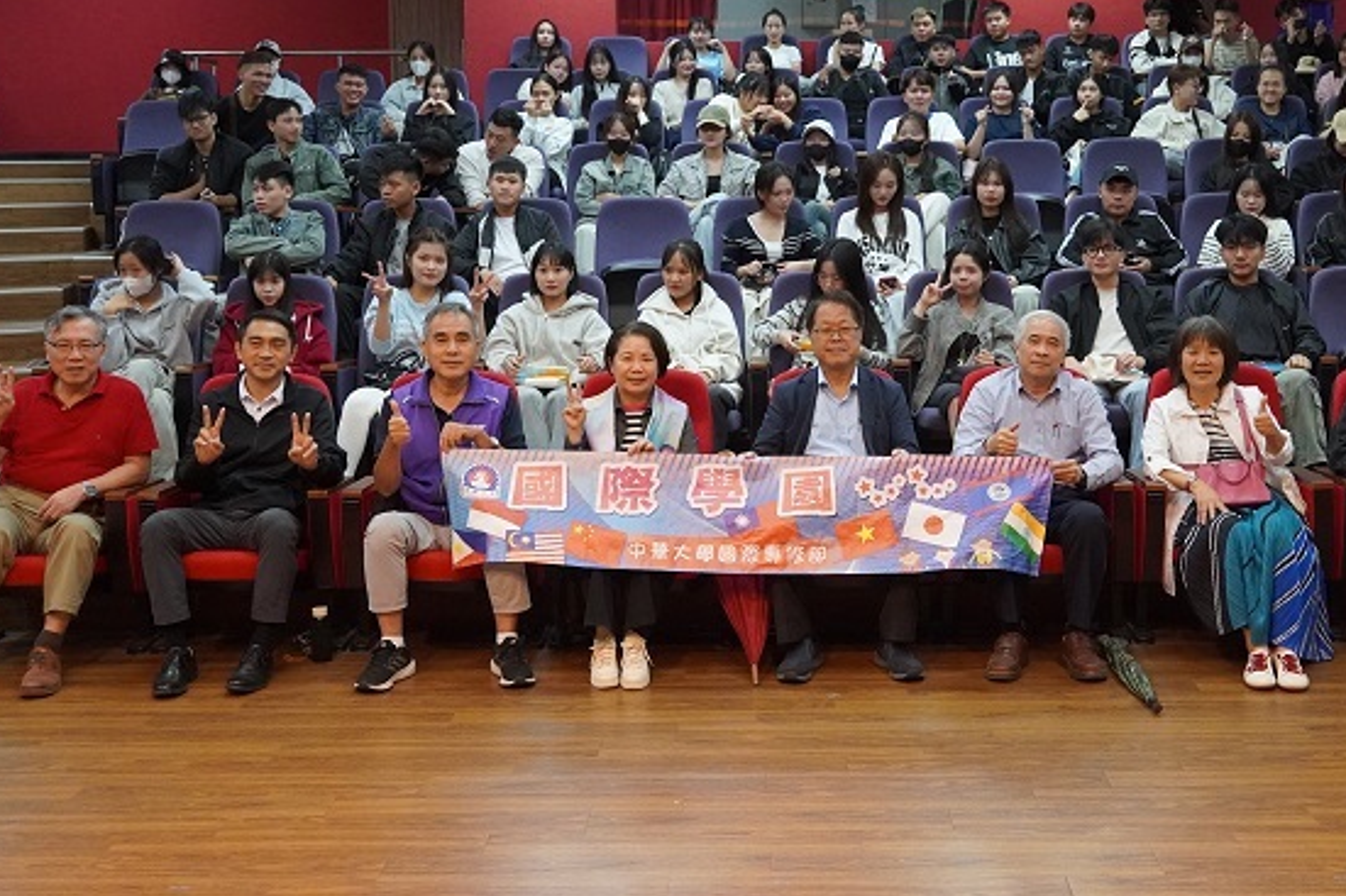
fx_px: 1906
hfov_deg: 38.7
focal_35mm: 51
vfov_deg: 26.4
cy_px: 388
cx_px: 806
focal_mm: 26
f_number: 4
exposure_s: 1/160
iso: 4000
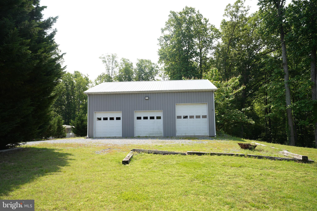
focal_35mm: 28
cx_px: 158
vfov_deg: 46.4
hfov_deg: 65.5
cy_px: 106
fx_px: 247
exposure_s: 1/160
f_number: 6.3
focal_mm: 28
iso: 100
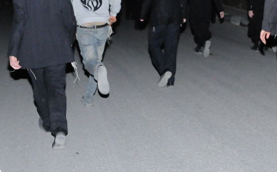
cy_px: 63
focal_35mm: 89
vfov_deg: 14.6
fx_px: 671
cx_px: 142
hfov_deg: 23.3
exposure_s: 1/50
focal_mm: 26
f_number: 5
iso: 3200
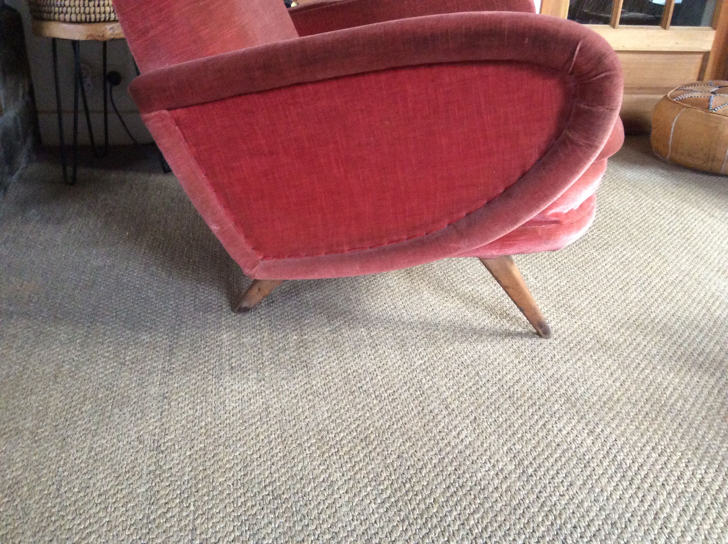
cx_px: 364
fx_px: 672
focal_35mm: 32
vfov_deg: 44.1
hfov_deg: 56.9
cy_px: 272
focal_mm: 3.3
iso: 250
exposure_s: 1/25
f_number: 2.4
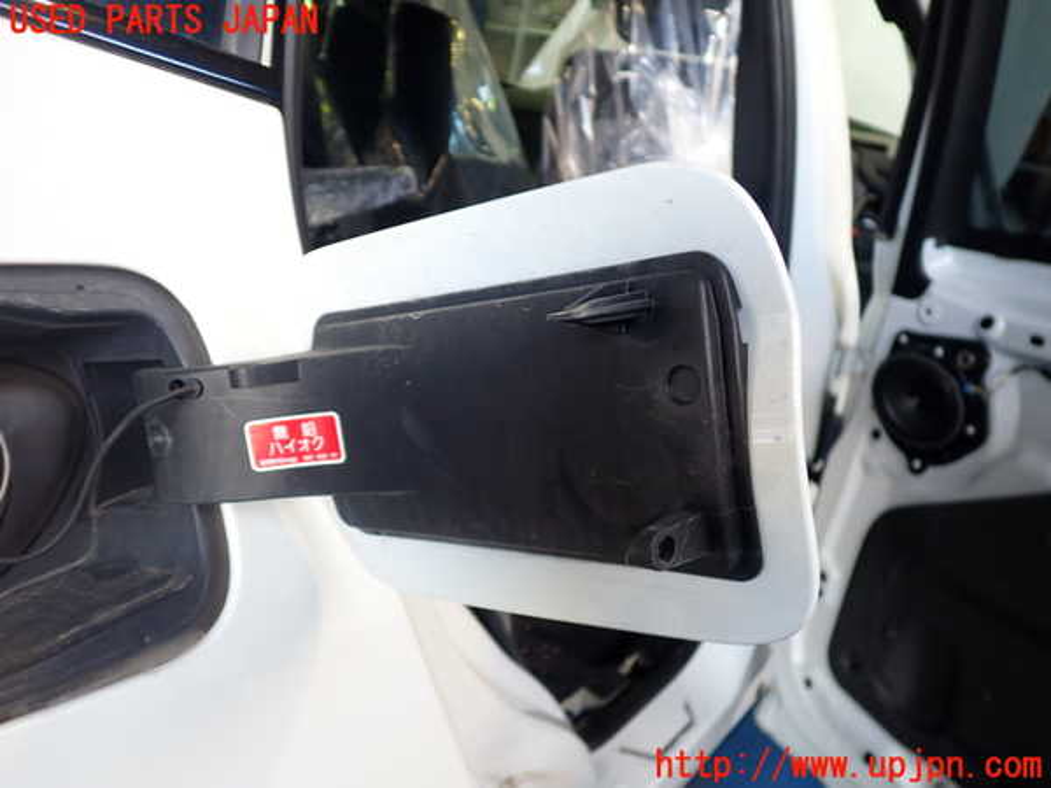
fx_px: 911
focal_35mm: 30
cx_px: 526
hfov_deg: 60.0
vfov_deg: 46.8
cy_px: 394
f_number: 2.3
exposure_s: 1/50
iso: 200
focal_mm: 5.4
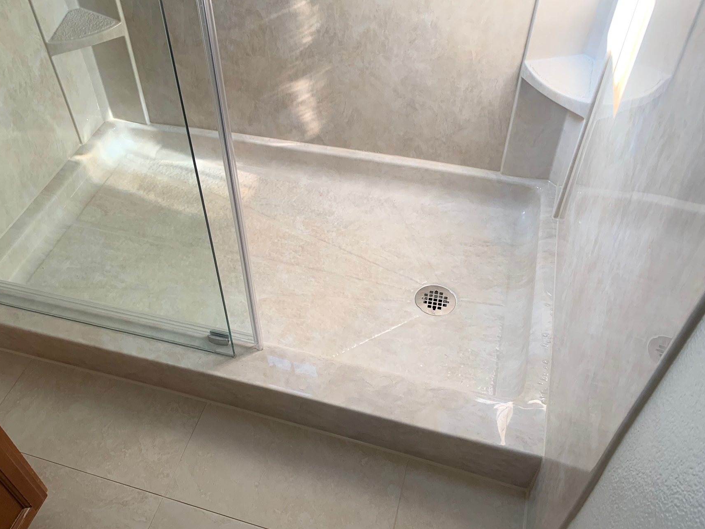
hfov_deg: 58.0
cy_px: 275
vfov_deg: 45.4
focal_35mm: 31
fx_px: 631
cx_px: 290
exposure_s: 1/121
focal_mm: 4.25
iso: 50
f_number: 1.8
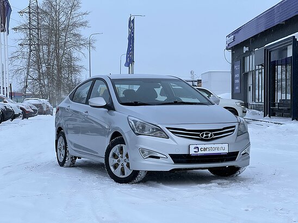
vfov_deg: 19.1
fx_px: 662
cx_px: 149
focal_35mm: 77
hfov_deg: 25.4
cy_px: 112
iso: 25
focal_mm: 9
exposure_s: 1/121
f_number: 2.8
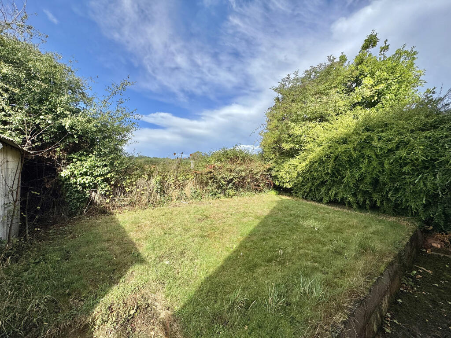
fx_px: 182
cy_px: 169
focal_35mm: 14
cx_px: 226
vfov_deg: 85.7
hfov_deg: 102.1
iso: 50
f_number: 2.2
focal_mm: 2.22
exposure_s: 1/1709
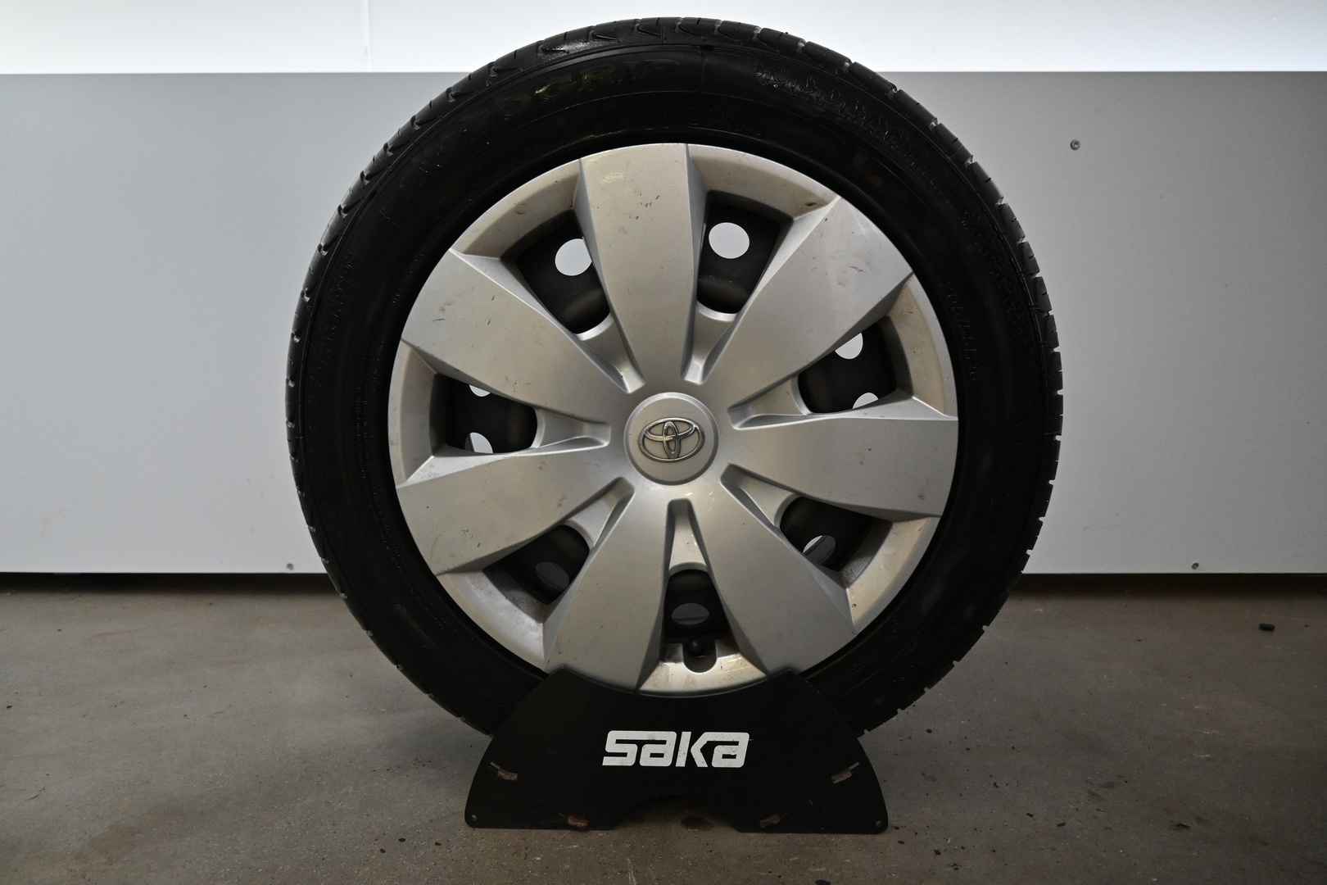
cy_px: 442
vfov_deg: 53.1
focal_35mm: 24
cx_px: 664
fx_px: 885
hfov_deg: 73.7
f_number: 3.5
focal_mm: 16
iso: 1800
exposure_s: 1/125
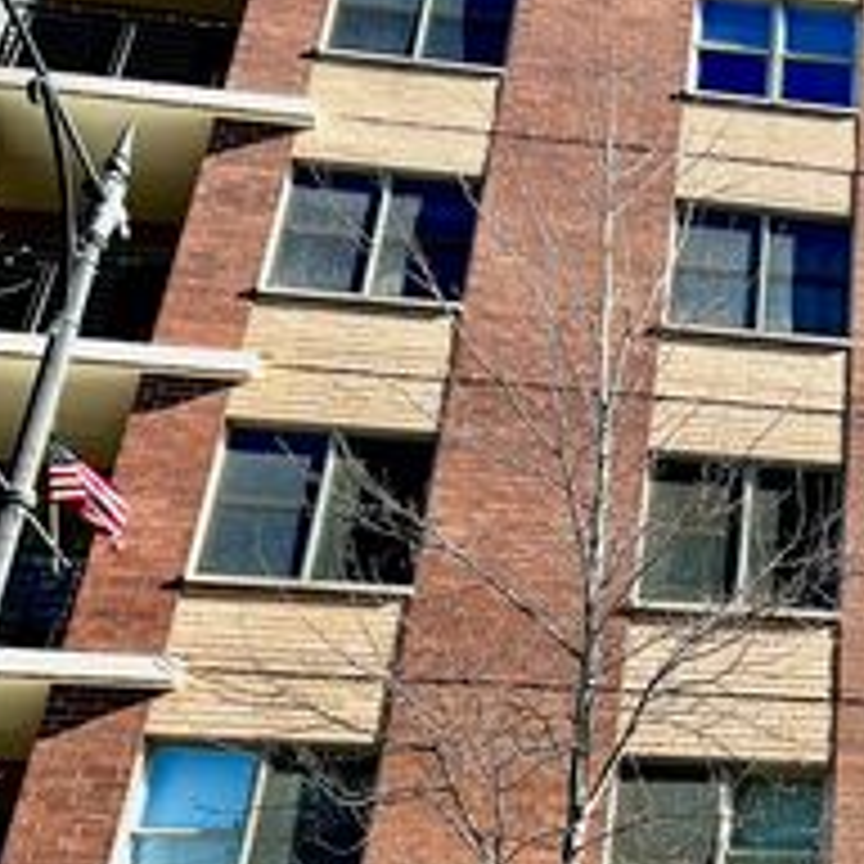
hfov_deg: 25.7
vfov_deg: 28.5
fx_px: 1694
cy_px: 520
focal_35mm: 60
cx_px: 1026
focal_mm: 5.7
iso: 50
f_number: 1.5
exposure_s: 1/1238
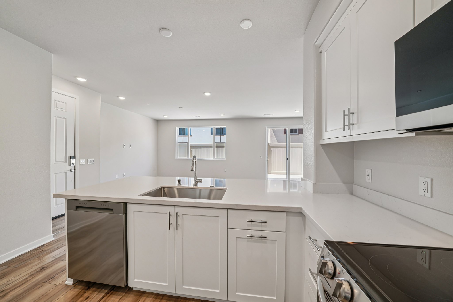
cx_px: 226
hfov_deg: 108.3
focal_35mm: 13
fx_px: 164
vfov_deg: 85.4
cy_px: 151
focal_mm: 13
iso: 200
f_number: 8
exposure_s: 1/30
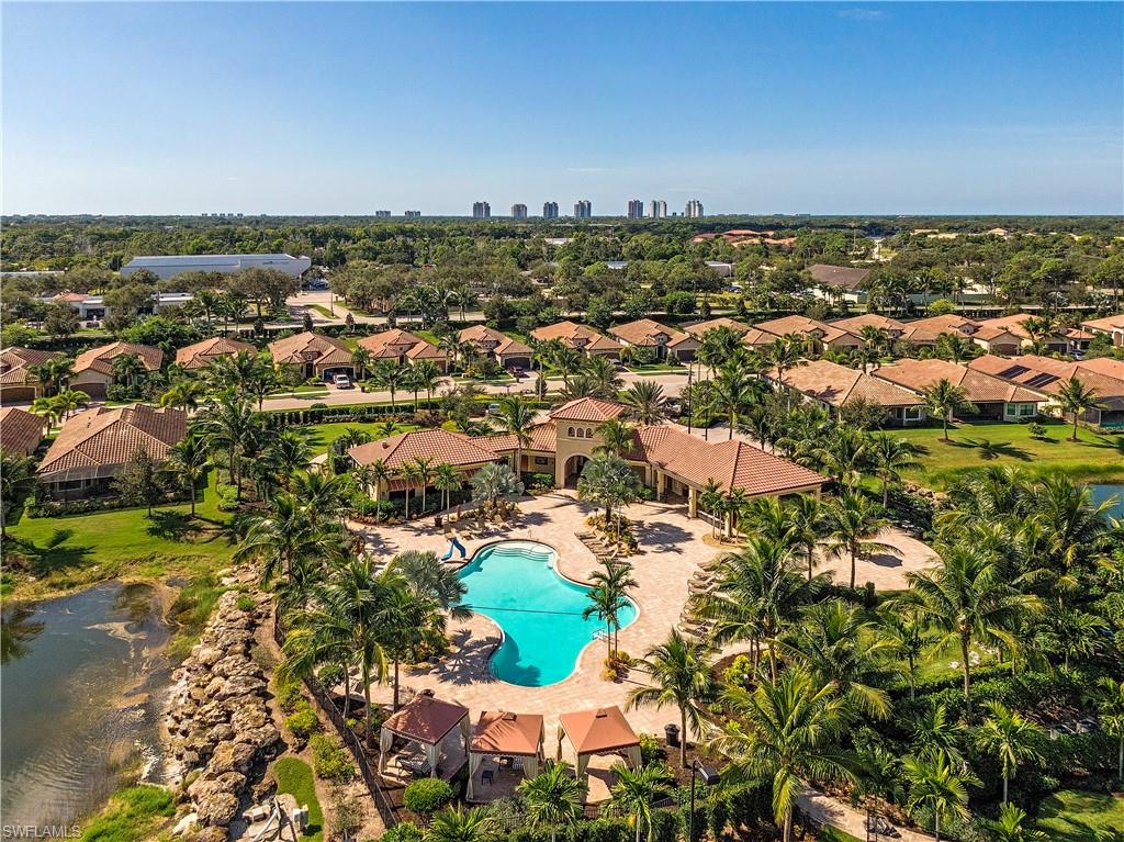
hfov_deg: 71.6
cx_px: 562
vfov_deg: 56.8
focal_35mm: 24
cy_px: 421
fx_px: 779
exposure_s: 1/2000
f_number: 2.8
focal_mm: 4.39
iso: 100
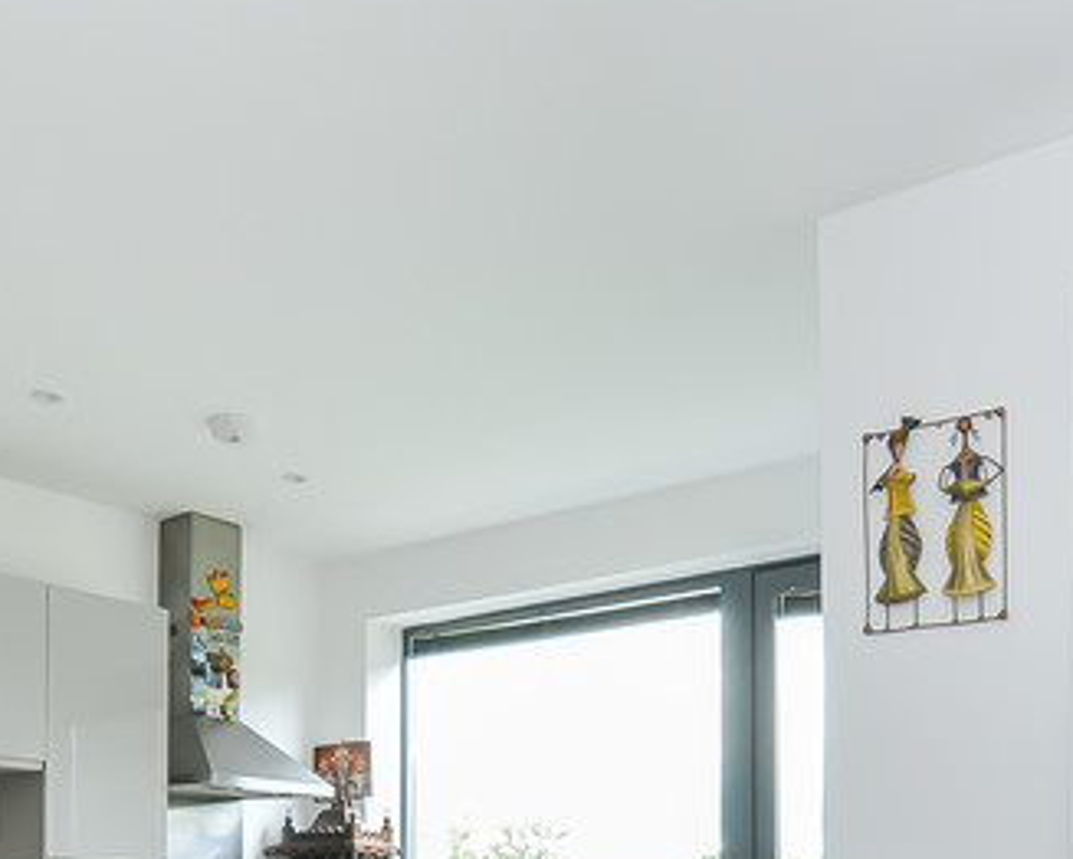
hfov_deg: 41.7
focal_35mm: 44
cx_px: 404
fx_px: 1398
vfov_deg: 31.0
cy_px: 908
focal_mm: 10
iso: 250
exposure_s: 1/10
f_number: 11
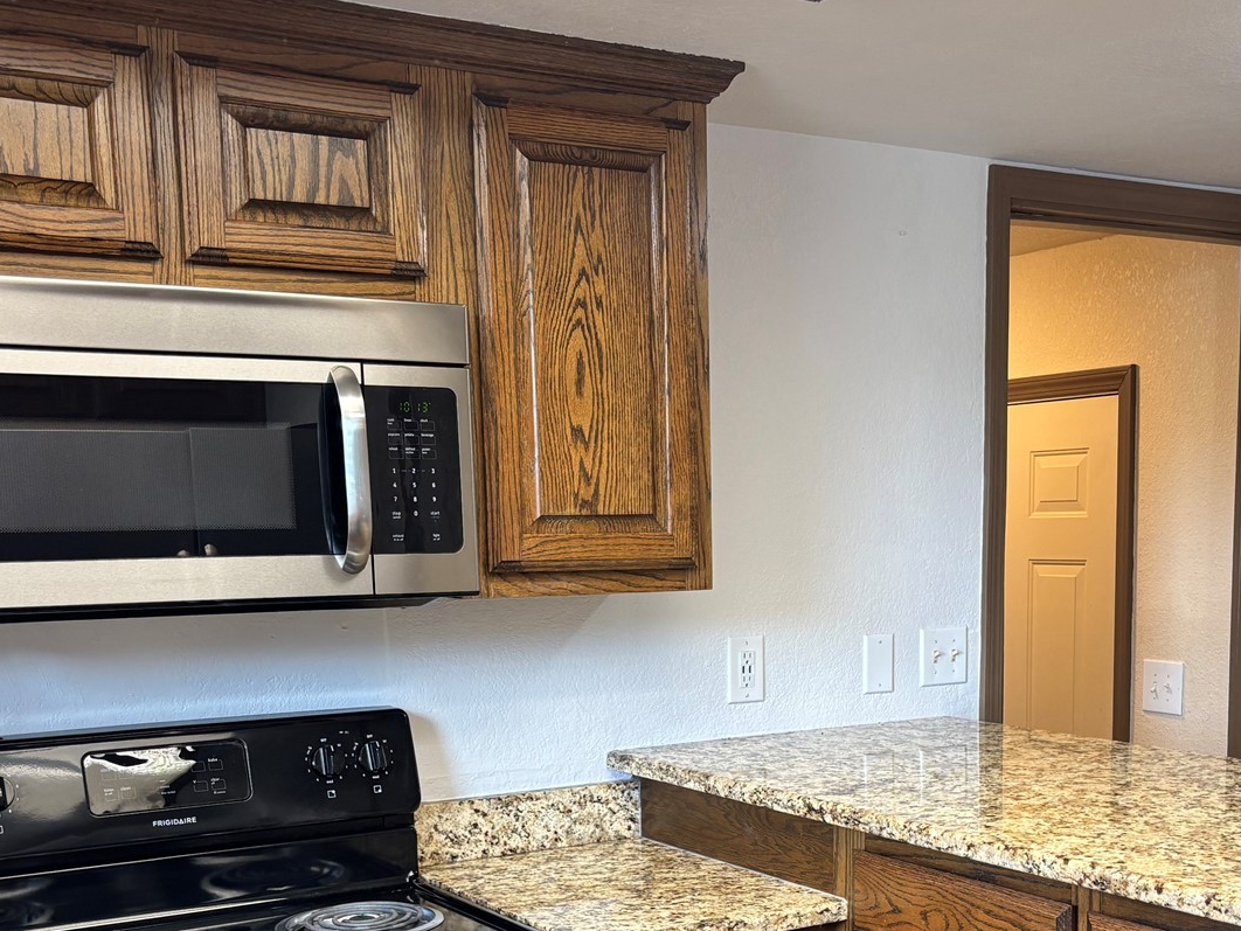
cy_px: 767
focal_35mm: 47
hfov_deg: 40.3
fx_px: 1685
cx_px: 732
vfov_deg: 30.0
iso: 100
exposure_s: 1/60
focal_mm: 5.96
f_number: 1.6
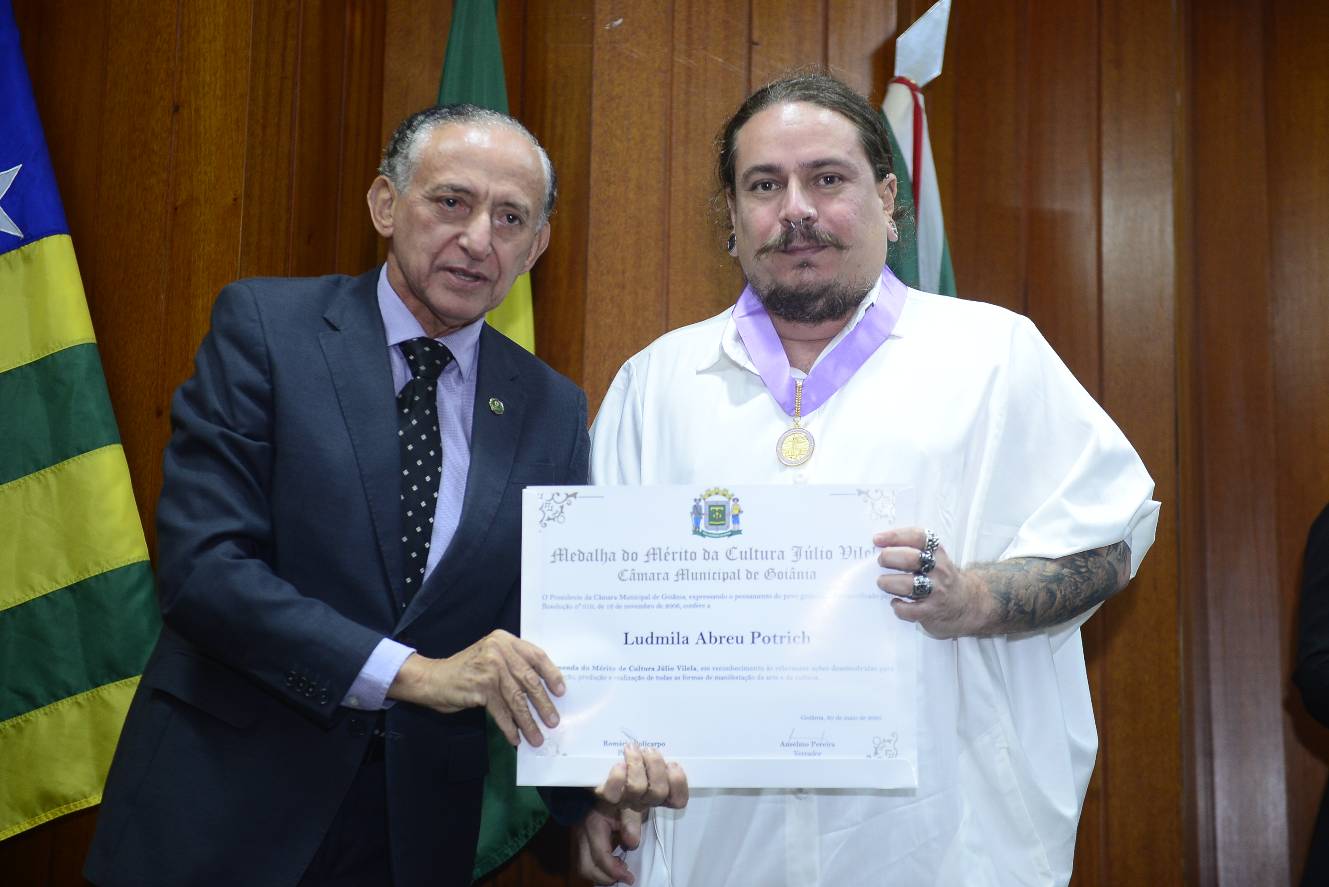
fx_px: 2290
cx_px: 664
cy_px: 444
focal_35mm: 62
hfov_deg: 32.4
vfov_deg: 21.9
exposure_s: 1/125
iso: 1600
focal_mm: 62
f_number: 4
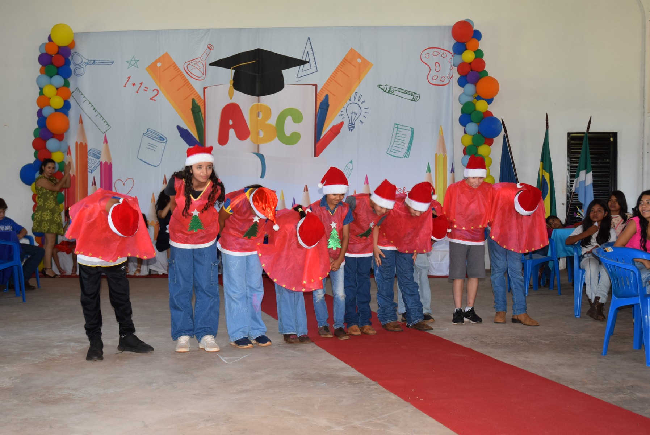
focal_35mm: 44
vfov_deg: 30.9
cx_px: 325
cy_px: 218
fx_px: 786
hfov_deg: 44.9
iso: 800
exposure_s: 1/80
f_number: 4.5
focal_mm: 29
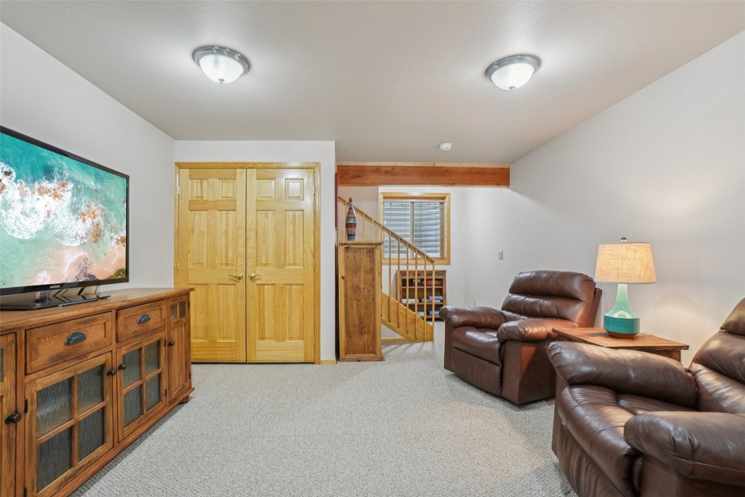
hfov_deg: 100.4
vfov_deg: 77.3
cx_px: 372
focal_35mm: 15
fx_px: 310
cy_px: 248
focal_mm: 10
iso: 400
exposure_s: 1/4
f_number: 8
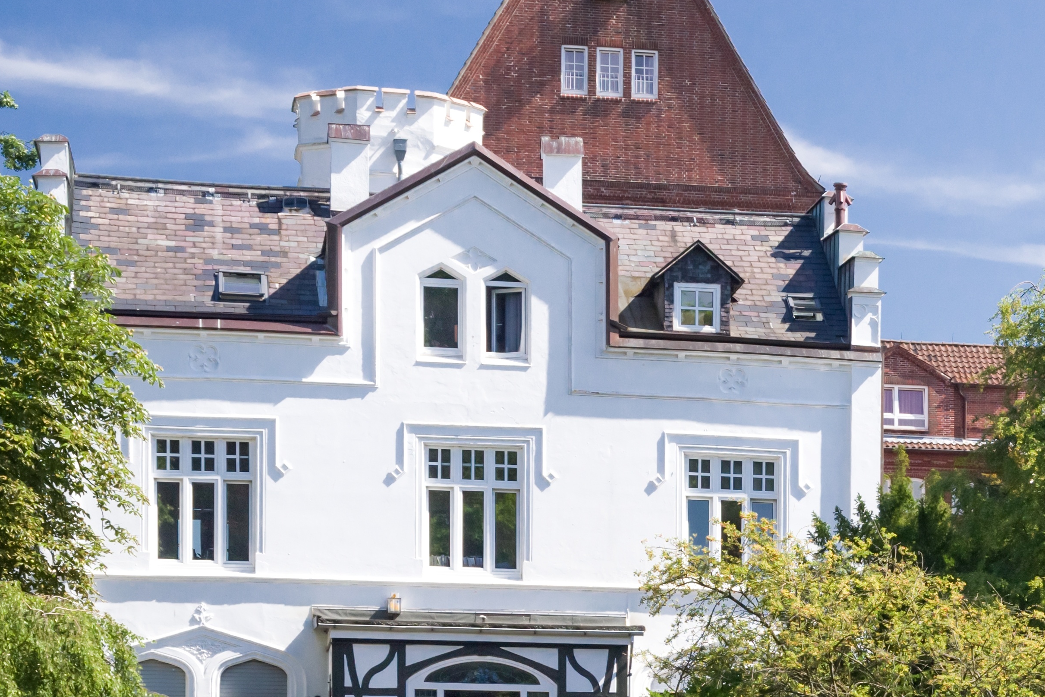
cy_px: 743
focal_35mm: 143
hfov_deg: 13.8
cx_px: 1360
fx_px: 4151
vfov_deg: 9.5
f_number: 8
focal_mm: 48
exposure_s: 1/500
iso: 100
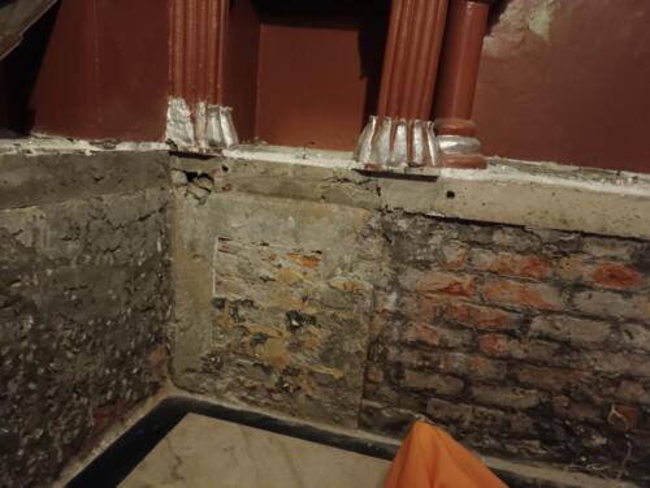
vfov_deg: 54.9
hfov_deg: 69.4
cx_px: 325
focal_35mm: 25
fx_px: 469
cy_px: 244
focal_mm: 4.71
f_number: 1.79
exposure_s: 1/14.3
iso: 7312
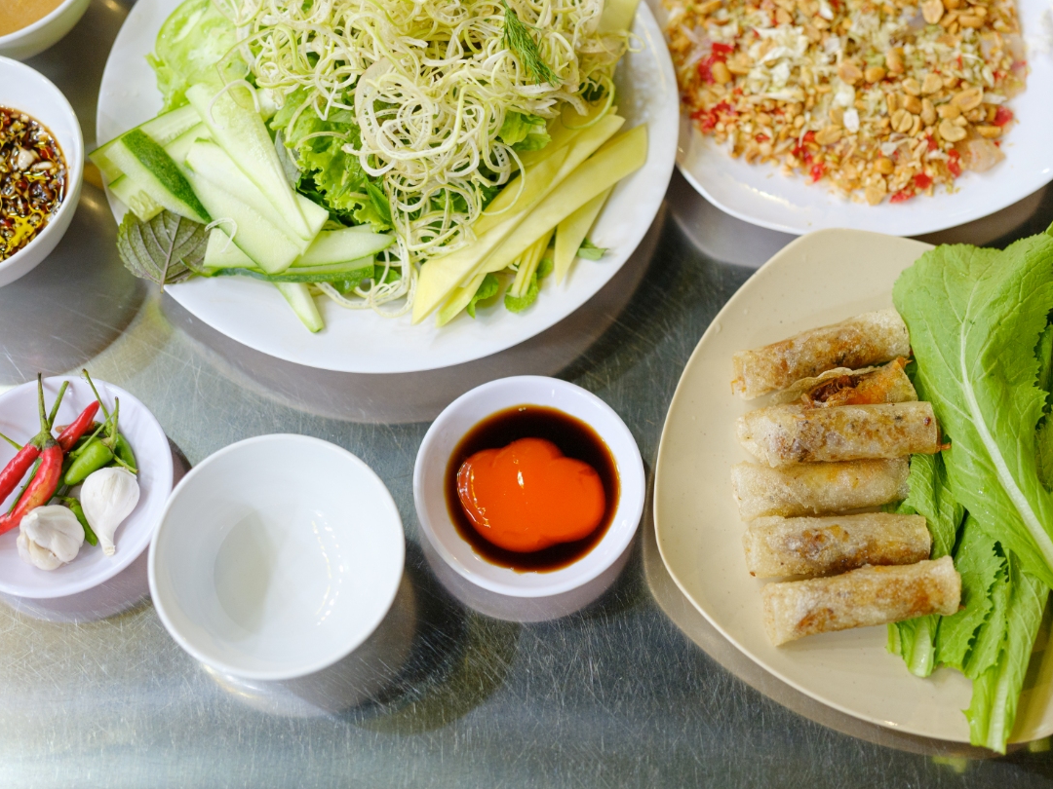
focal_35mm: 50
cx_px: 512
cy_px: 335
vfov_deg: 29.1
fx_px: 1521
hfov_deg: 38.2
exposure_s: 1/75
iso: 1600
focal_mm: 45
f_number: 2.8
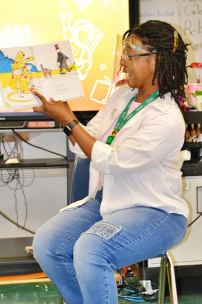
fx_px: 859
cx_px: 146
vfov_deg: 20.0
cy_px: 160
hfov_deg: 13.4
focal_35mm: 102
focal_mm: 40
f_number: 4.5
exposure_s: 1/60
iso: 800
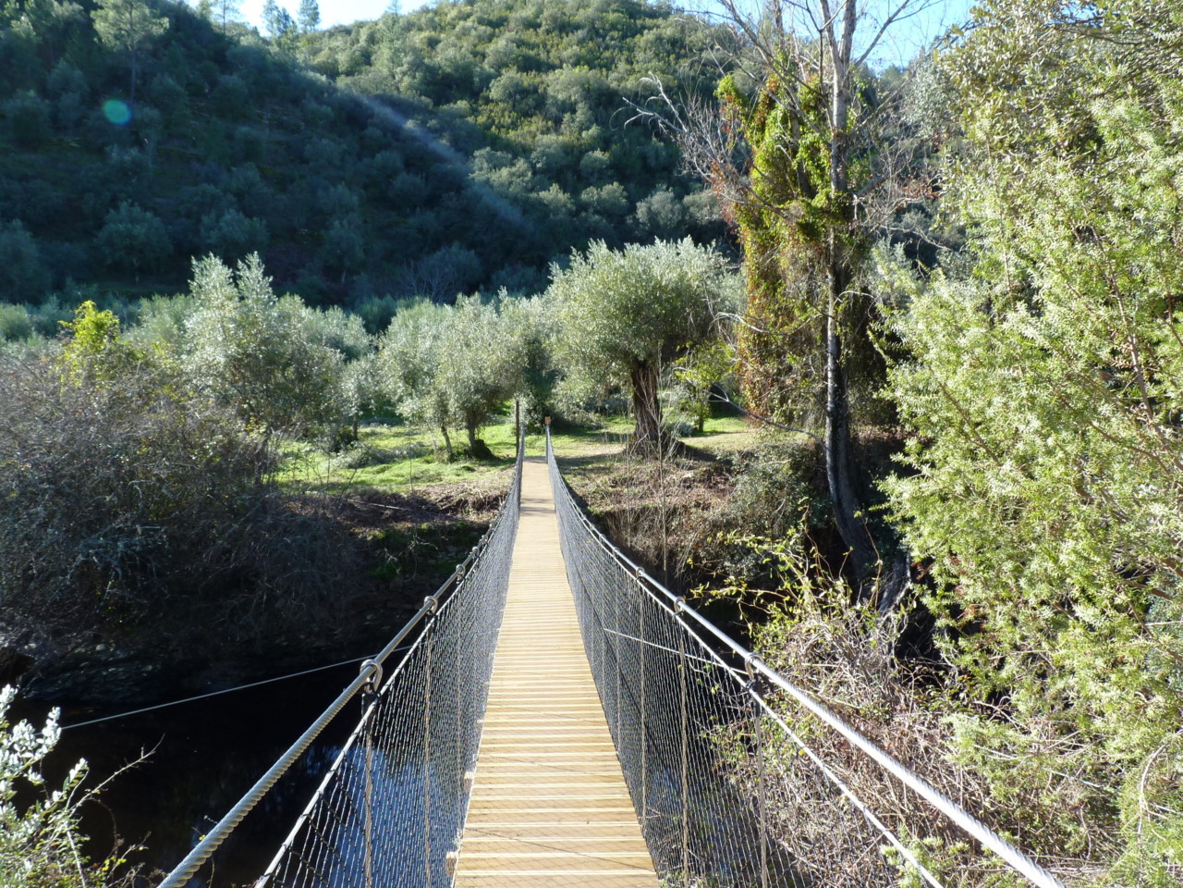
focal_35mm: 27
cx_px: 592
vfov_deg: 51.4
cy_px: 444
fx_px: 923
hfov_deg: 65.3
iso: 80
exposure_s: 1/100
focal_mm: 4.8
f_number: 4
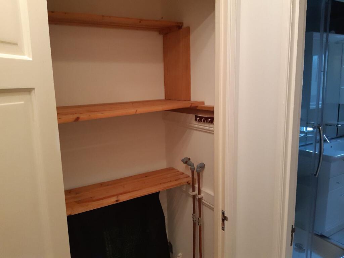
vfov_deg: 53.1
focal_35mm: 26
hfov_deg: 67.3
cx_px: 172
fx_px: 258
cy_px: 129
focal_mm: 3.93
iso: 200
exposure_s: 1/50
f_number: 1.7
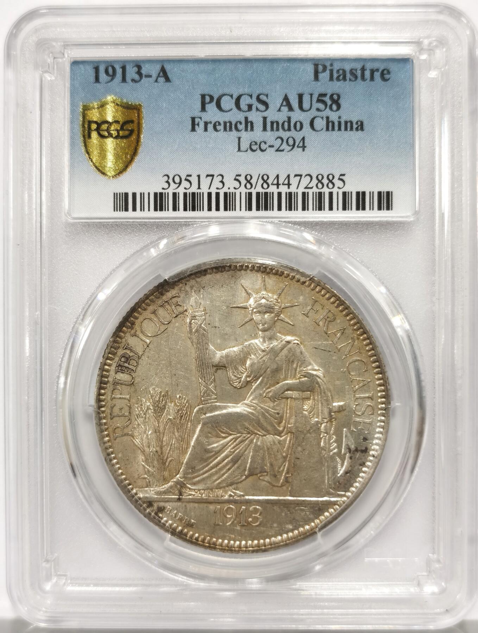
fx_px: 990
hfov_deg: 27.1
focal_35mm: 54
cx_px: 239
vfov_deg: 35.5
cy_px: 316
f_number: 16
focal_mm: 5.56
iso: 125
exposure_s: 1/100
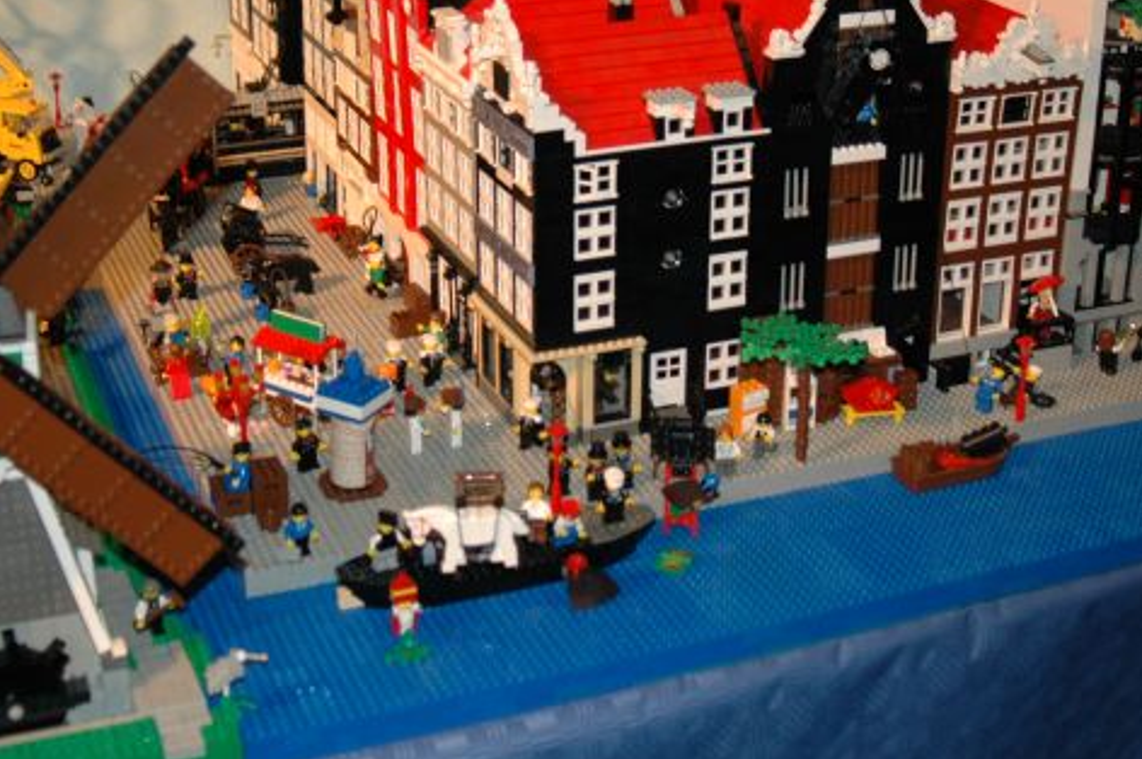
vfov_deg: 23.6
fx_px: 1807
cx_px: 578
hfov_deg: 35.1
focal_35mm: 57
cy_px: 254
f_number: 3.3
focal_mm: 28
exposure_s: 1/60
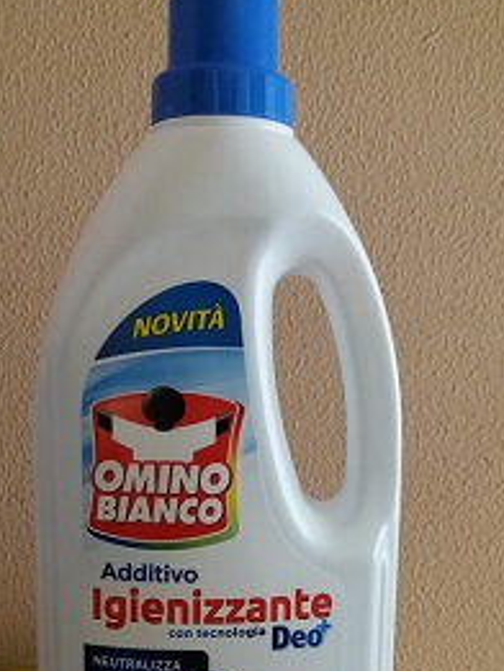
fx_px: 776
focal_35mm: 40
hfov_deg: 36.0
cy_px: 425
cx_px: 255
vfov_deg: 46.3
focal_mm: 3.7
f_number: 1.9
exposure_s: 1/17
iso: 400
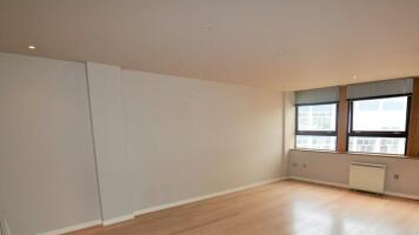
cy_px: 171
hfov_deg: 82.8
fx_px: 233
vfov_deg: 51.7
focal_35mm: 21
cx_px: 252
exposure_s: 1/125
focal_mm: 10
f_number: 4
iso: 320
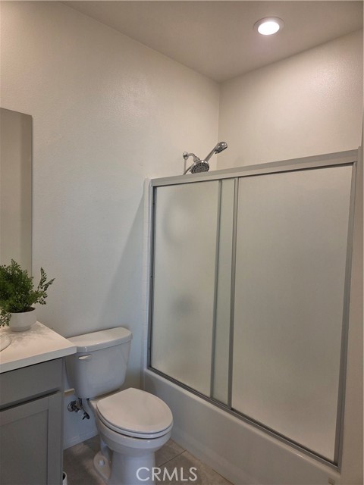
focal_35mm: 23
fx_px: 322
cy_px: 242
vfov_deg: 73.9
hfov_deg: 58.9
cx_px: 182
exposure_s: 1/120
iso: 100
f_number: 1.8
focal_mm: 5.4
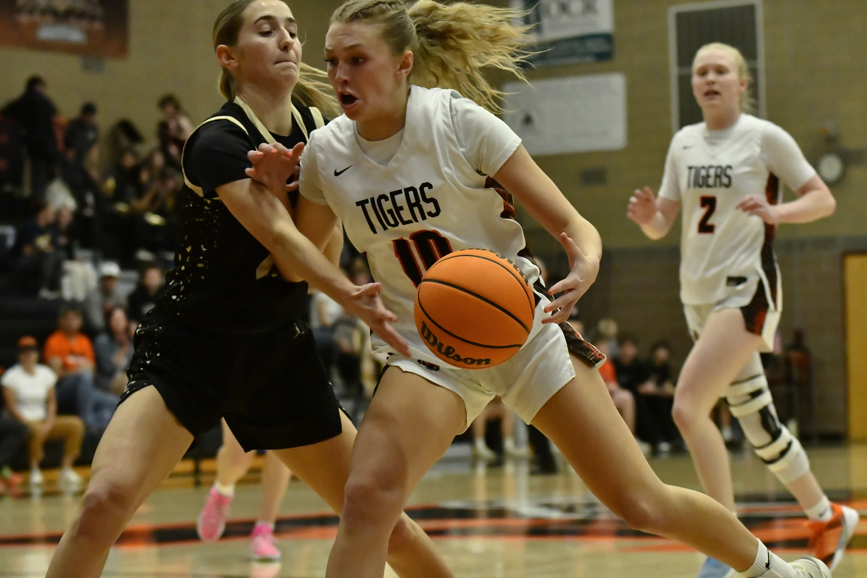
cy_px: 289
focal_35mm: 127
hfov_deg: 16.1
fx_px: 3058
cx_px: 434
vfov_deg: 10.8
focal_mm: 85
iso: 10000
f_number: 4
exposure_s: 1/1000
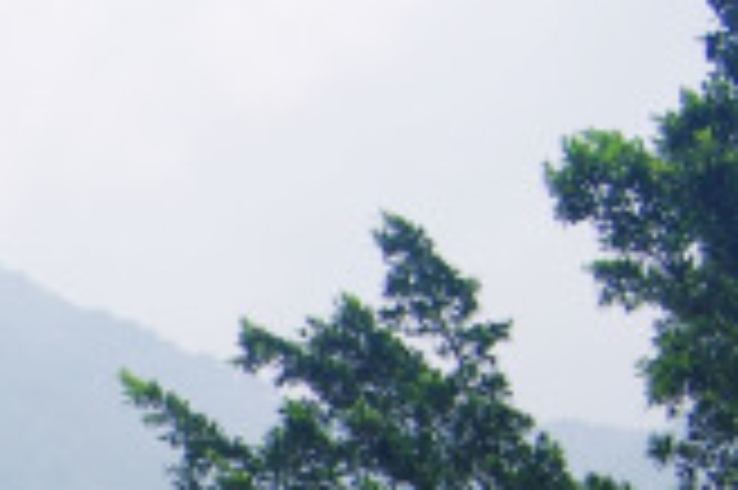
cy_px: 715
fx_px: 5878
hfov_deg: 6.7
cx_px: -1134
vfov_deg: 4.7
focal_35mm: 287
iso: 100
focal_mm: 31
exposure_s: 1/60
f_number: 6.3
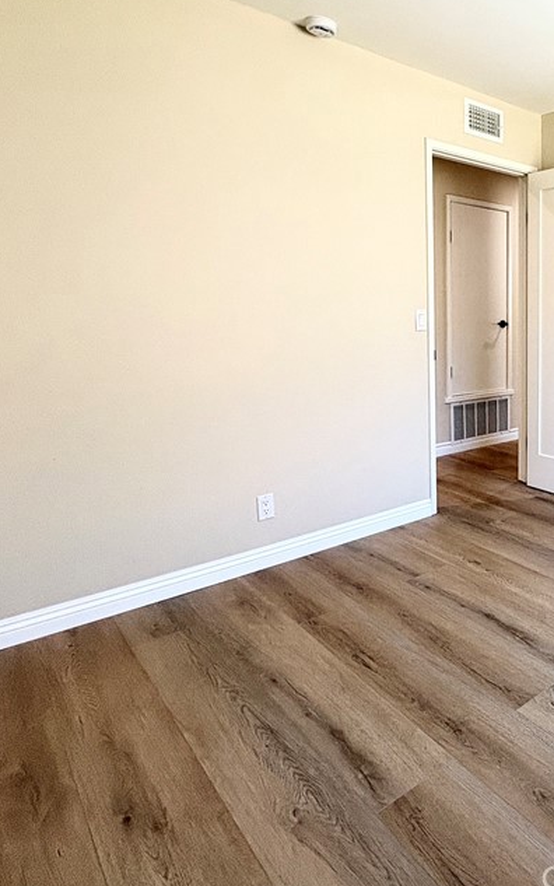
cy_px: 361
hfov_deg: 43.7
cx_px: 554
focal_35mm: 24
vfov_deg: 74.1
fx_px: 579
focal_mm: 2.22
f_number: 2.2
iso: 125
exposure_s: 1/120
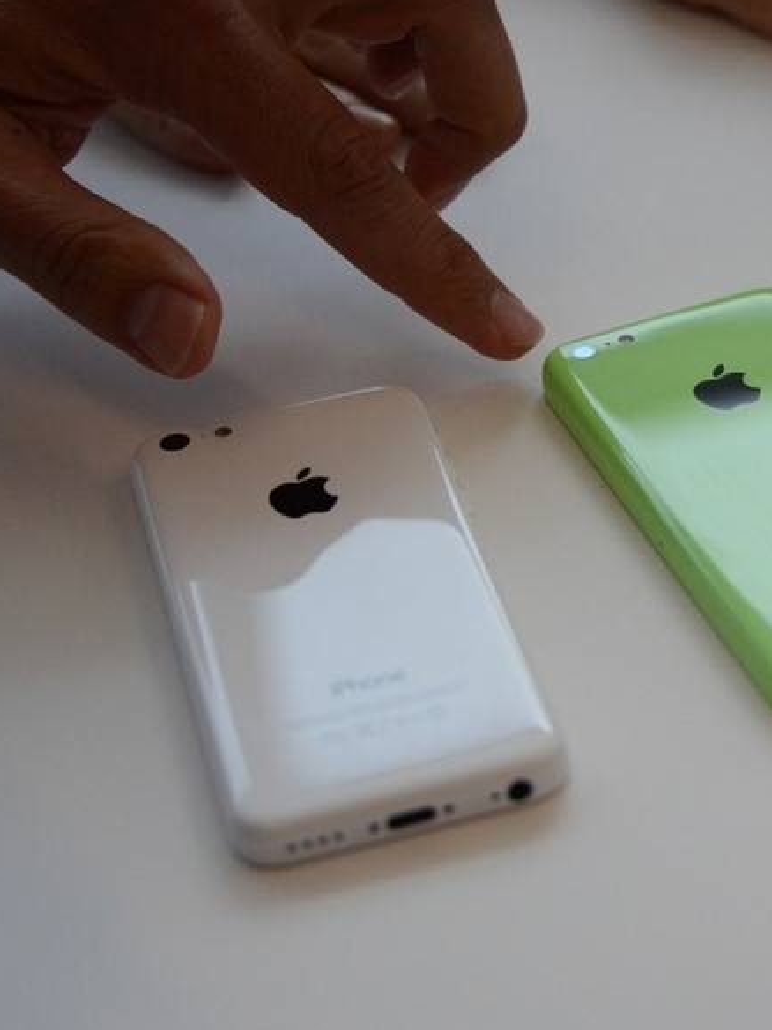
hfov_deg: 14.0
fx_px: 3096
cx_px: 747
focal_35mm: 104
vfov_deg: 18.9
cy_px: 481
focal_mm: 62
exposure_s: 1/5000
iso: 3200
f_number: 4.8
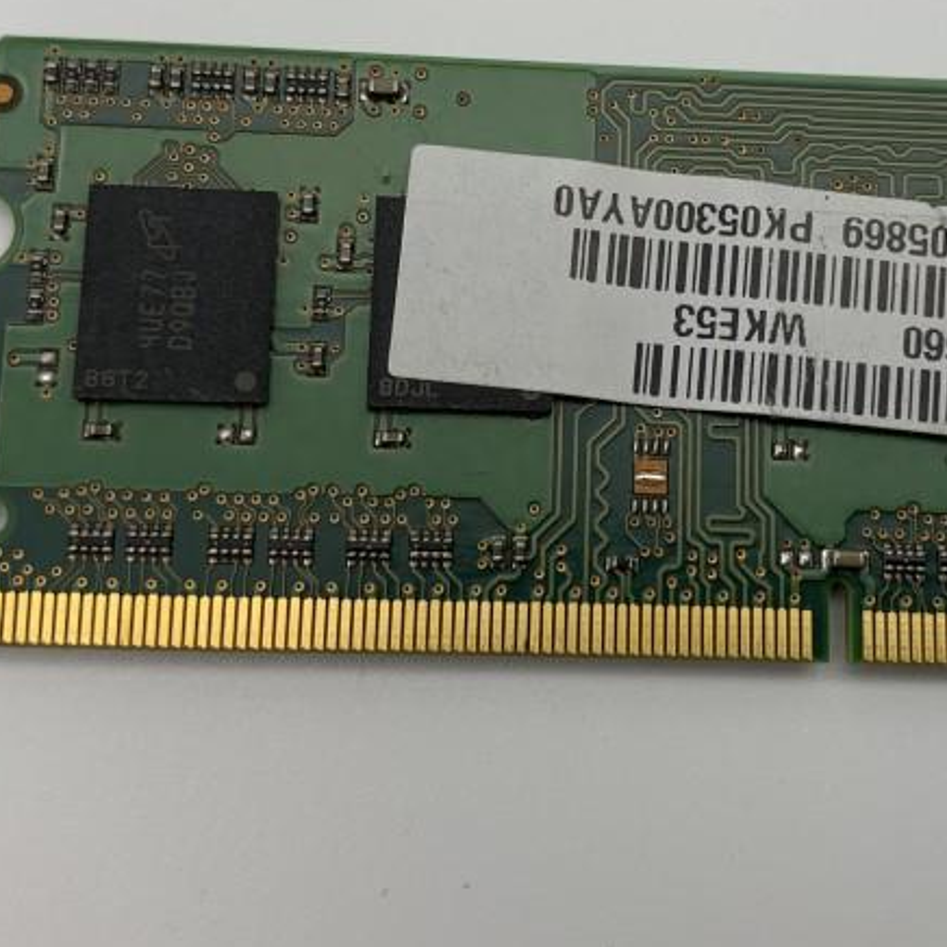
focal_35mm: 54
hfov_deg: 31.5
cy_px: 332
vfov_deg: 31.4
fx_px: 1671
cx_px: 599
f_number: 1.8
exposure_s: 1/224
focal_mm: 4.25
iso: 25
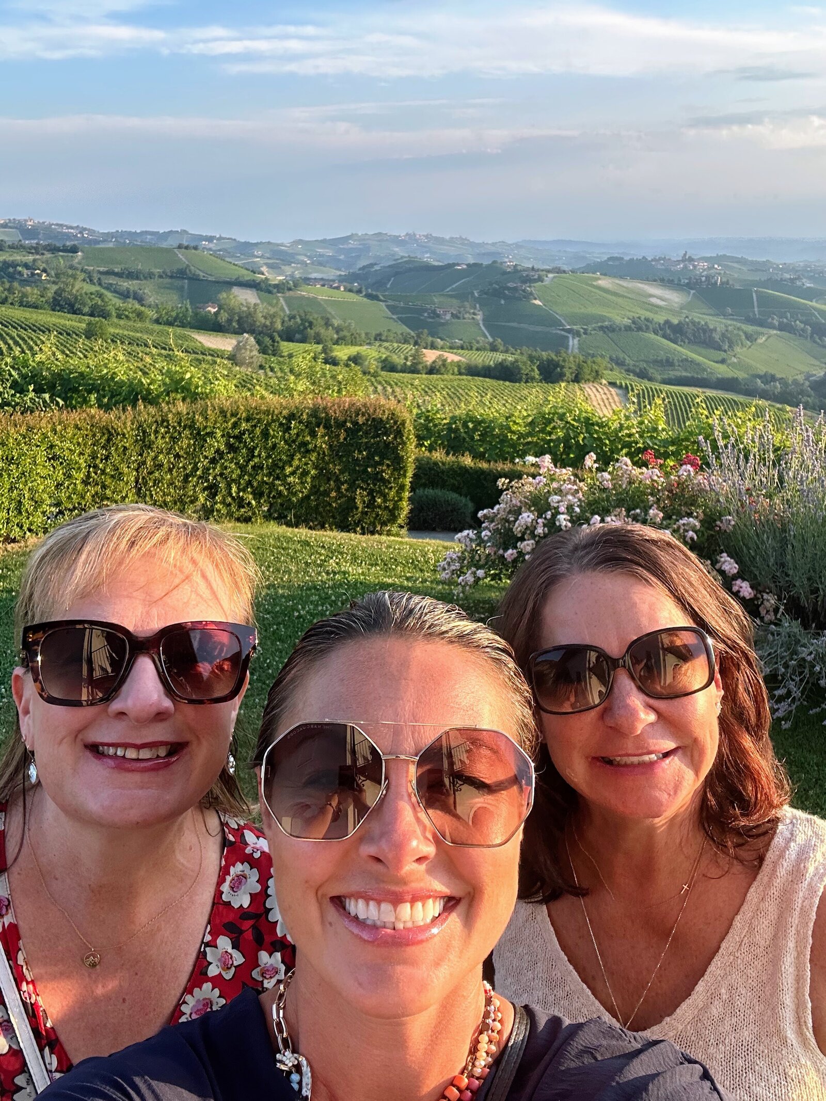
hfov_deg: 46.8
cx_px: 413
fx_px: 954
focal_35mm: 30
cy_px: 550
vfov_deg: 60.0
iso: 25
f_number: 1.9
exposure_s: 1/142
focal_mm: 2.69
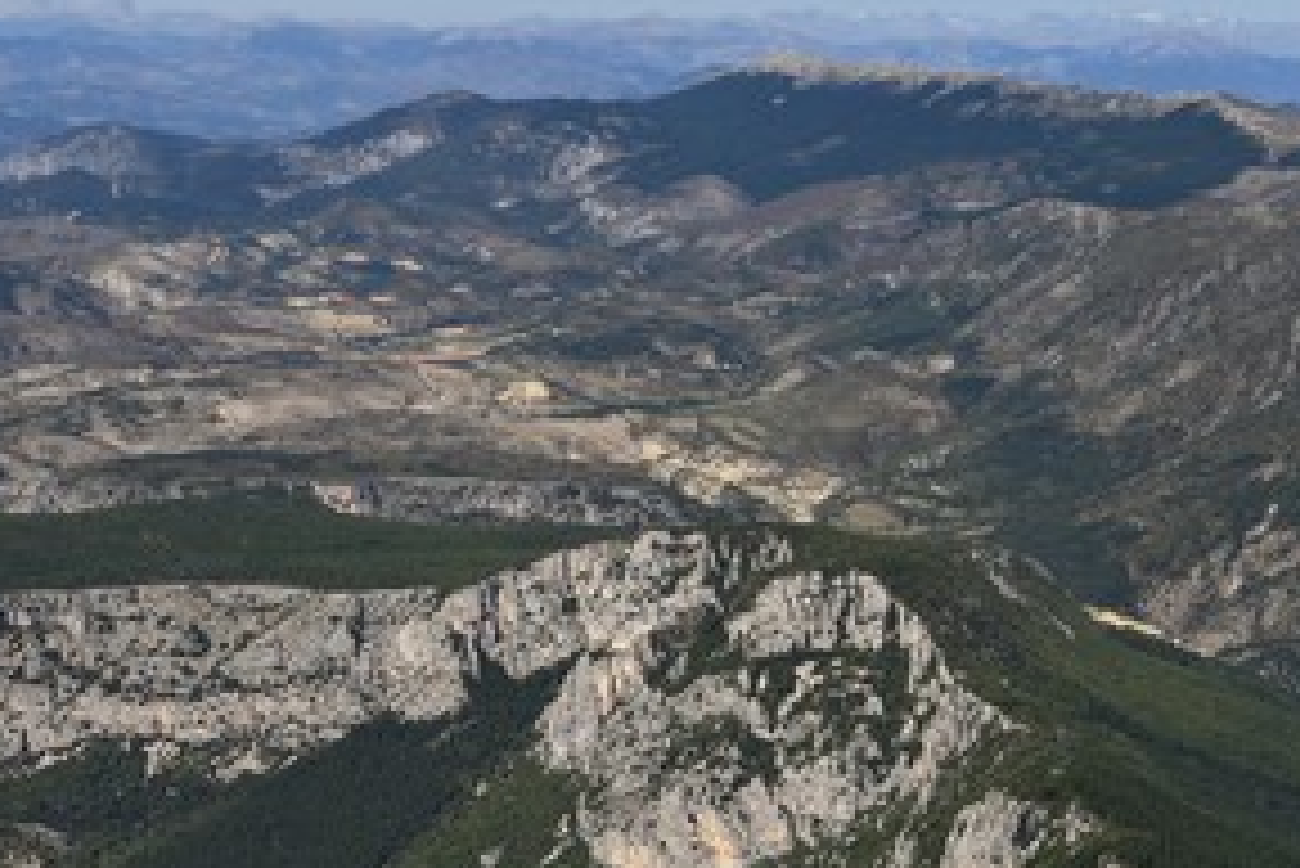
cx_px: 436
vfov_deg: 17.1
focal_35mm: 80
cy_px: 360
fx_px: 2890
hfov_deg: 25.2
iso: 200
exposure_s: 1/640
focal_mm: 55
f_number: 10
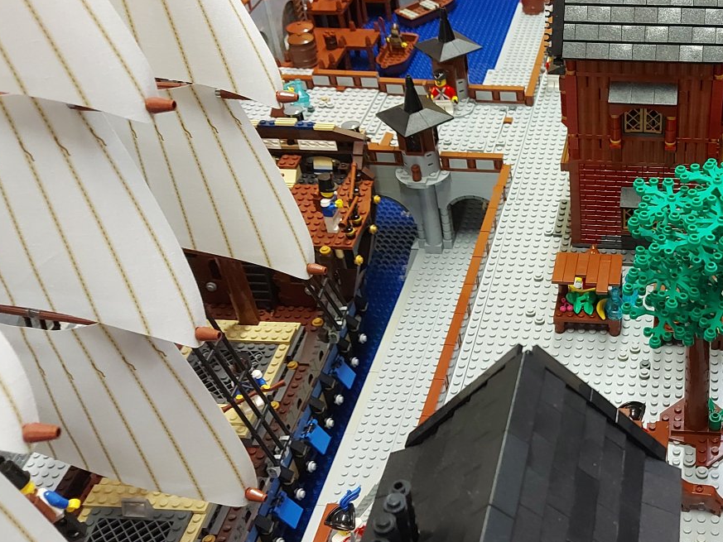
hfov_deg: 40.5
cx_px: 612
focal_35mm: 44
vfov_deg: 32.8
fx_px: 919
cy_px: 229
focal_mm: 5.23
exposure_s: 1/50
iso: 250
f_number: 1.8
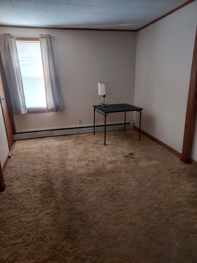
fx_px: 182
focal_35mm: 24
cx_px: 98
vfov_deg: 71.6
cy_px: 132
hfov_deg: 56.8
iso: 800
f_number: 1.8
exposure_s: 1/24
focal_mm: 4.6
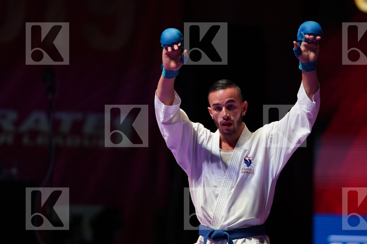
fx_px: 2334
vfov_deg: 6.0
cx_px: 206
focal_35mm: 229
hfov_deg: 9.0
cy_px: 126
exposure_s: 1/1000
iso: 2000
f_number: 2.8
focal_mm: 200
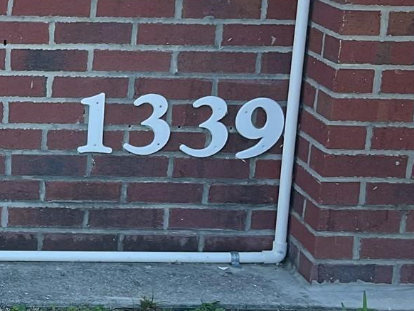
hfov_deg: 17.8
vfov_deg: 14.5
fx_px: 1220
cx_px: -152
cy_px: 142
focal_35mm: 102
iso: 16
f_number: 1.8
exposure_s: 1/509
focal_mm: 3
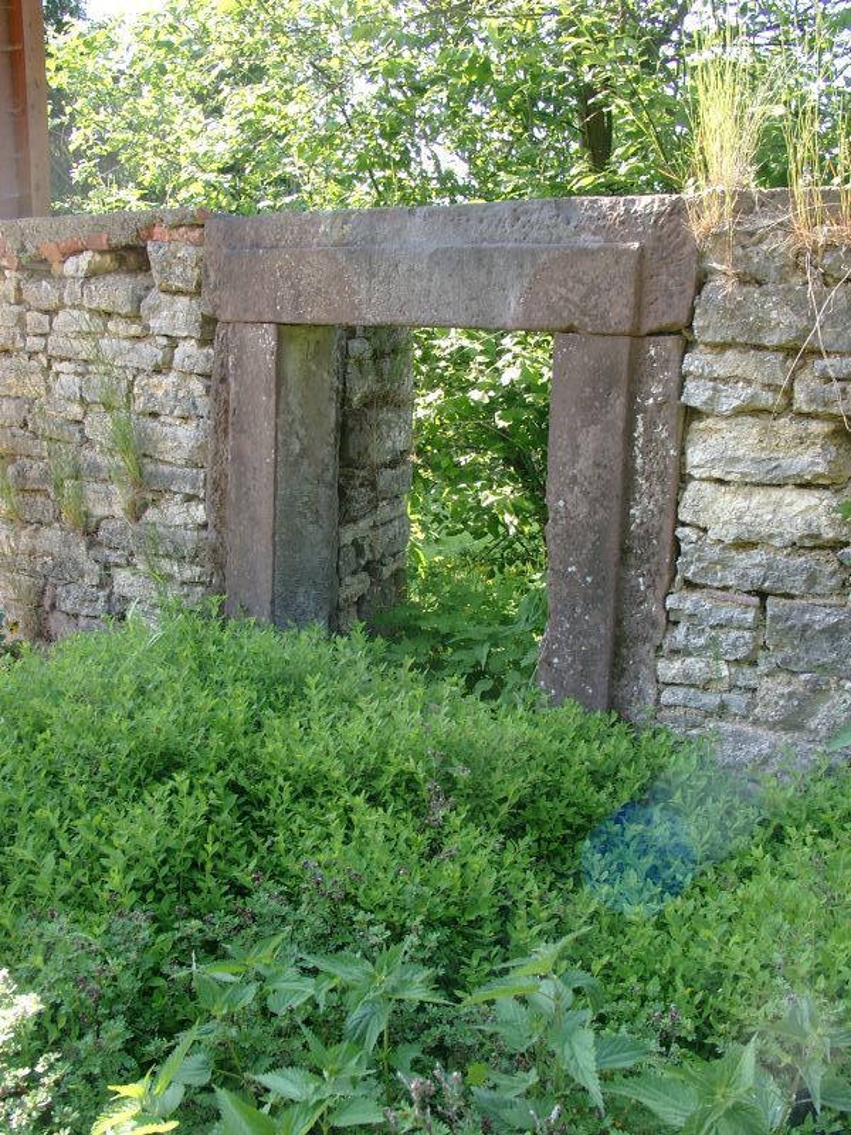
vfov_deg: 54.0
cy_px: 568
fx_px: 1114
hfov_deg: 41.8
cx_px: 426
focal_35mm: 34
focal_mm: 7.13
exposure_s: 1/70.1
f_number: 4
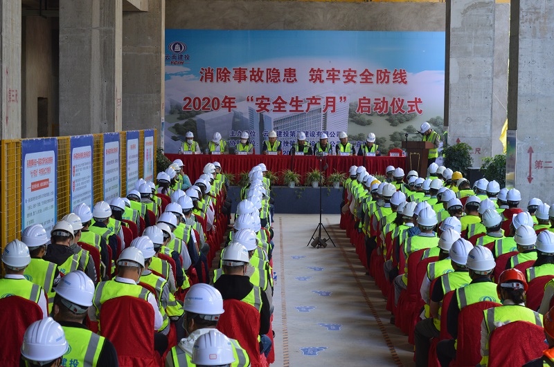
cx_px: 277
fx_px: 1268
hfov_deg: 24.7
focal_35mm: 82
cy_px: 184
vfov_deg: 16.5
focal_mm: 55
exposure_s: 1/40
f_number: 5.6
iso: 400
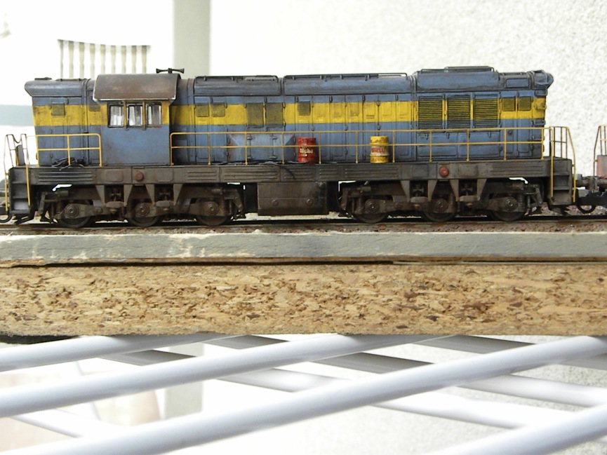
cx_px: 304
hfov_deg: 29.4
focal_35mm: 66
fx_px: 1157
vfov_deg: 22.3
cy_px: 228
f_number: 5
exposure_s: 1/207
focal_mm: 11.8
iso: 640
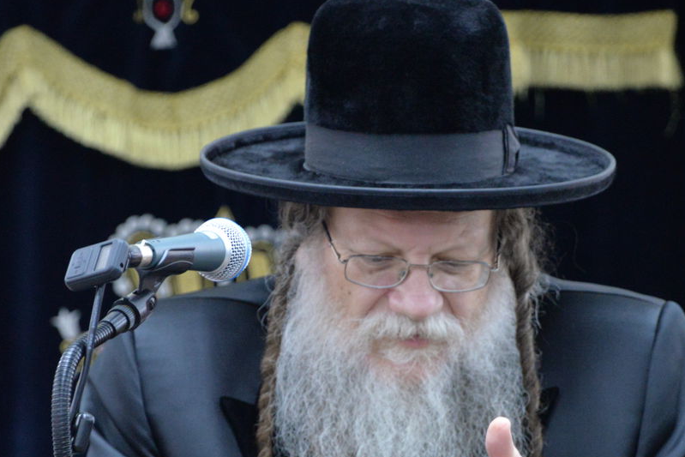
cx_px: 347
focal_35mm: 473
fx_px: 9001
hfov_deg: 4.4
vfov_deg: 2.9
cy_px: 301
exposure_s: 1/100
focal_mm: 270
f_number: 6.3
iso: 5000
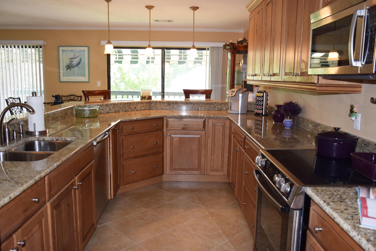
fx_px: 313
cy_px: 126
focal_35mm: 30
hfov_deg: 61.9
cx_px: 188
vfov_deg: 43.6
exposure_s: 1/100
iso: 800
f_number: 5
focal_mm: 20
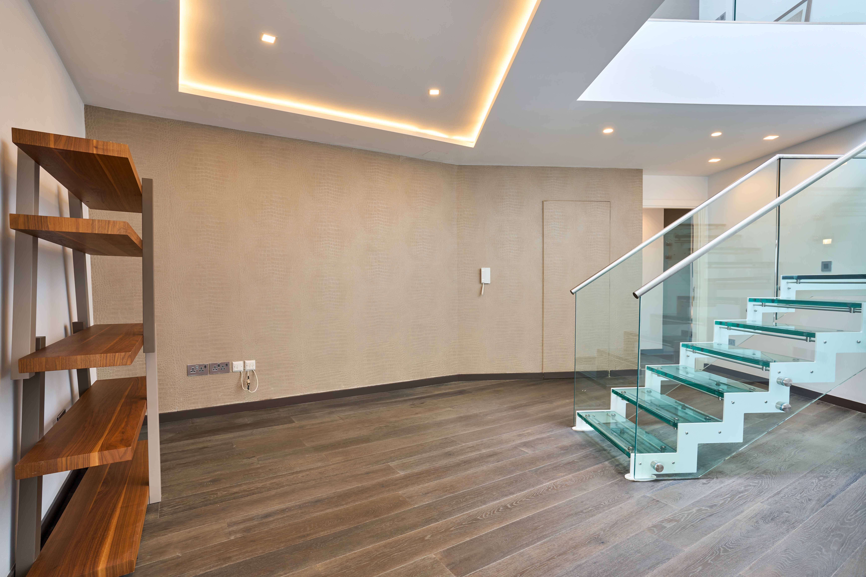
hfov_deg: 93.3
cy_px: 288
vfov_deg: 70.4
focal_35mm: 17
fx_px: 409
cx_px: 433
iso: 250
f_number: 8
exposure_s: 1/30
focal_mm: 17
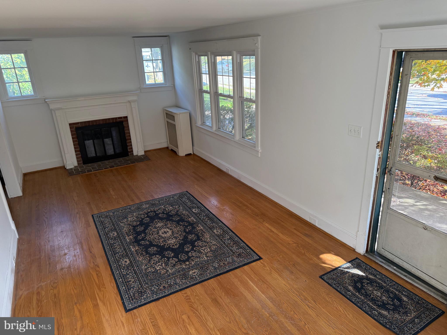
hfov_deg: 71.6
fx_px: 310
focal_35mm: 24
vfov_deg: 56.8
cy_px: 168
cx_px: 224
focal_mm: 6.76
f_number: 1.78
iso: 160
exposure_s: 1/237
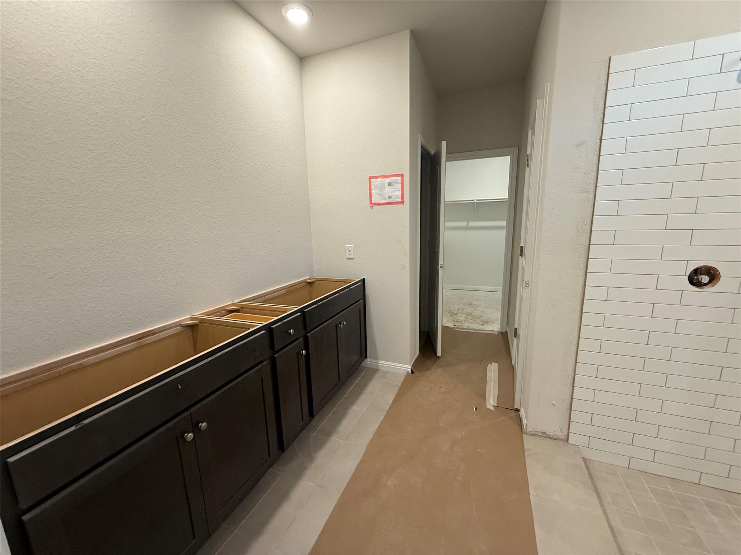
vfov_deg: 85.7
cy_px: 278
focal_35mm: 14
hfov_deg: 102.1
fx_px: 300
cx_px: 370
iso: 200
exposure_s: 1/60
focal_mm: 2.22
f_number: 2.2
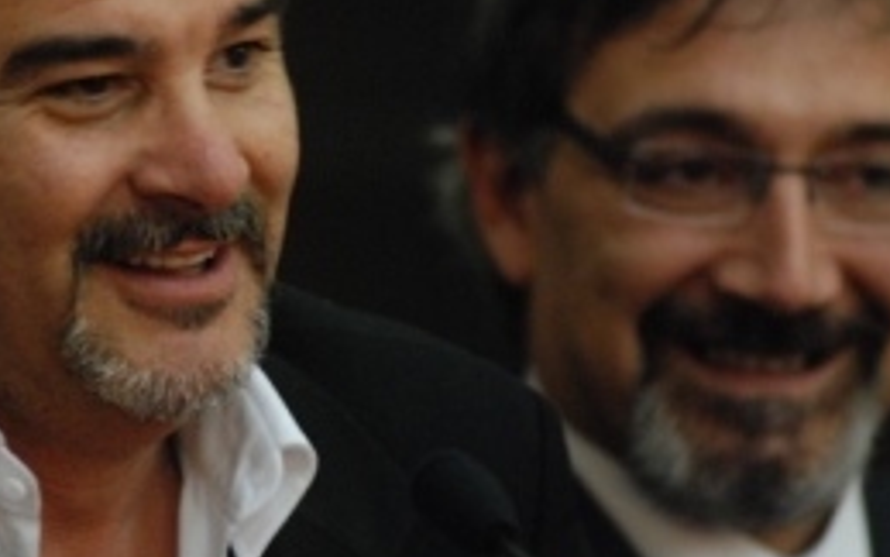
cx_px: 223
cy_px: 237
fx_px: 12761
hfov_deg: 4.0
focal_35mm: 526
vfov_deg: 2.5
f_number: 3.5
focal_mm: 200
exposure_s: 1/60
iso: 1600
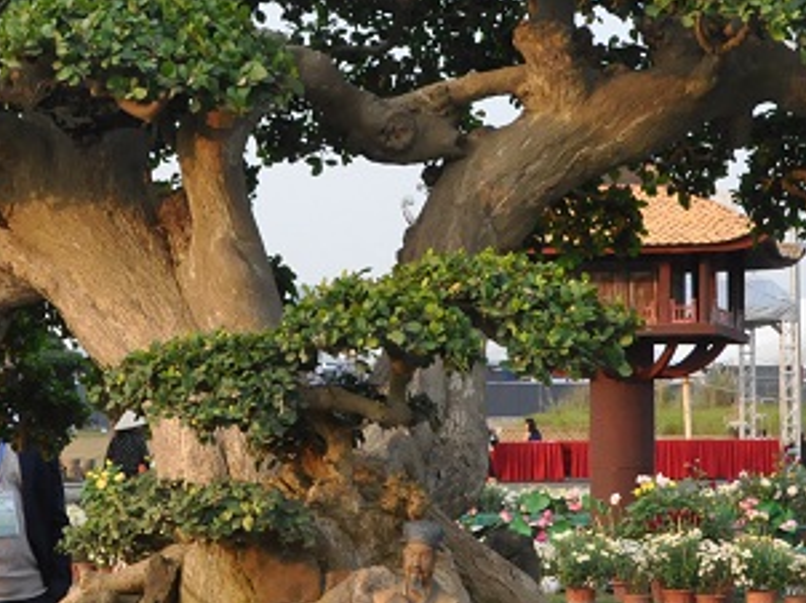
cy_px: 279
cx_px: 315
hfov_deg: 26.2
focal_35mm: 74
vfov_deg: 19.8
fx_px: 1726
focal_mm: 21
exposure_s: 1/160
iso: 1000
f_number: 13
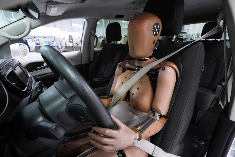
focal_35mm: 18
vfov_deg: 67.4
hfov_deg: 90.0
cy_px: 78
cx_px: 118
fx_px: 117
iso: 2000
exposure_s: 1/30
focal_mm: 18
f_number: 6.3
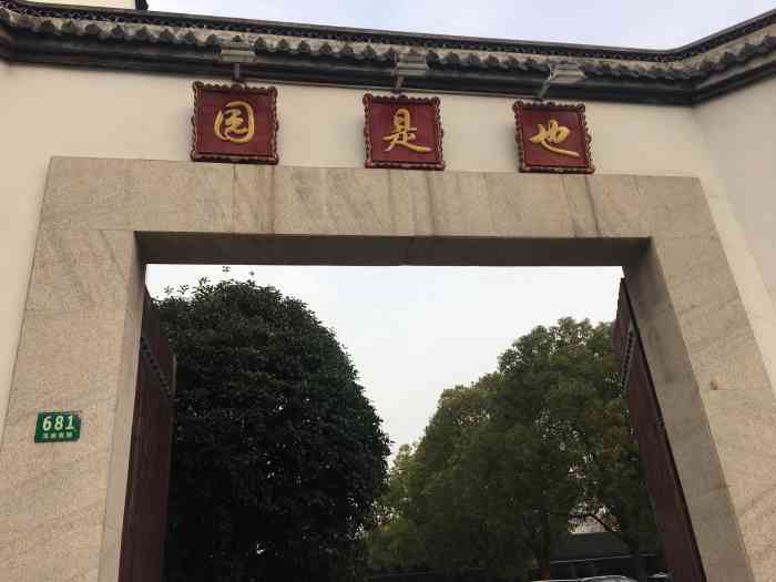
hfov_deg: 61.7
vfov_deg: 48.2
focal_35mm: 29
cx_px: 388
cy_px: 291
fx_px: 650
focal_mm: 4.15
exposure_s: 1/625
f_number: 2.2
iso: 25
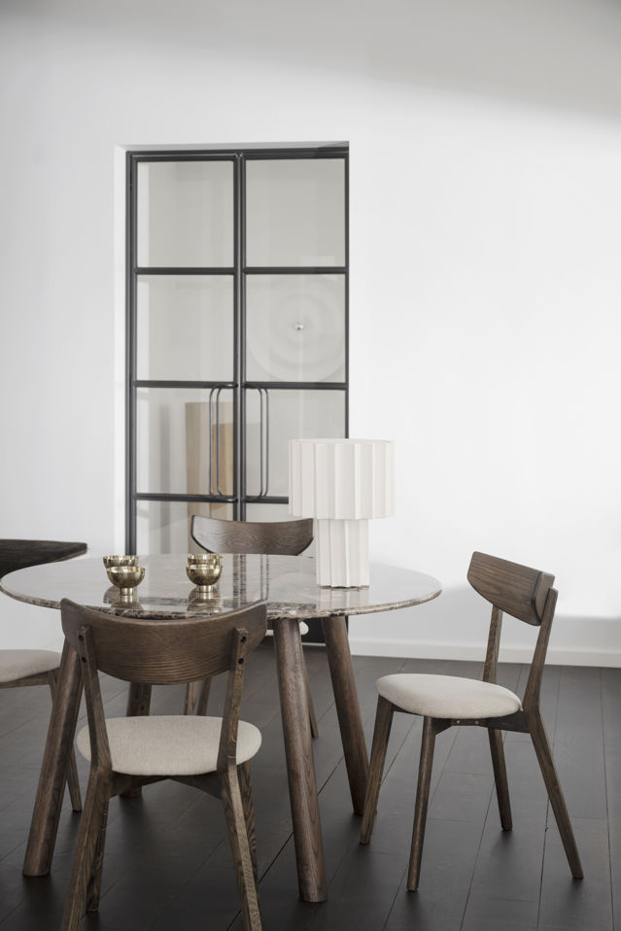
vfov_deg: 39.6
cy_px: 466
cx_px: 310
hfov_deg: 27.0
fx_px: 1293
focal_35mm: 50
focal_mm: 50
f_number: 4
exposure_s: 1/5
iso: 100
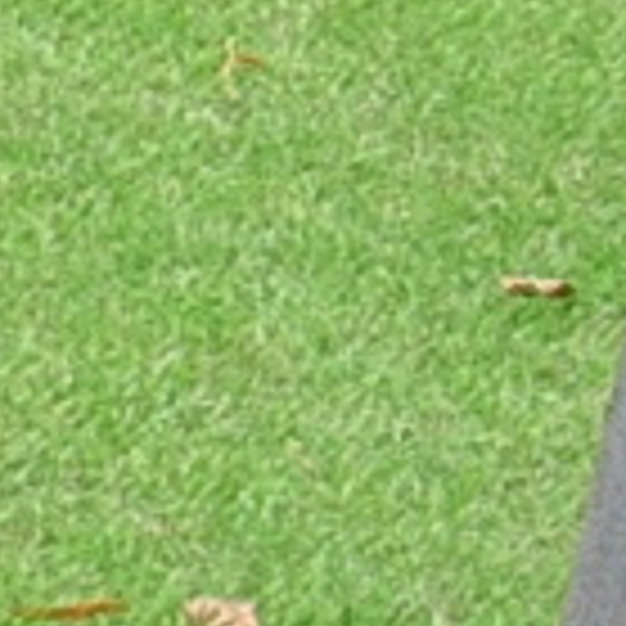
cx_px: -1671
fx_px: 5974
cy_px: 171
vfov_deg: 6.0
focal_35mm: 292
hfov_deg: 5.4
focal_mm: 6.7
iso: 70
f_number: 2.9
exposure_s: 1/724
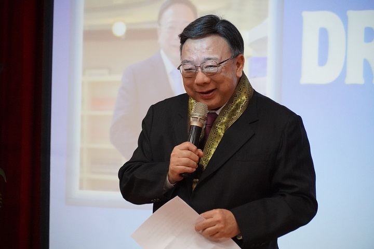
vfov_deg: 7.4
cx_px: 187
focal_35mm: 186
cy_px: 124
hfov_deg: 11.1
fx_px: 1932
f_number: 5.6
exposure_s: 1/100
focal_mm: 124
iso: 6400
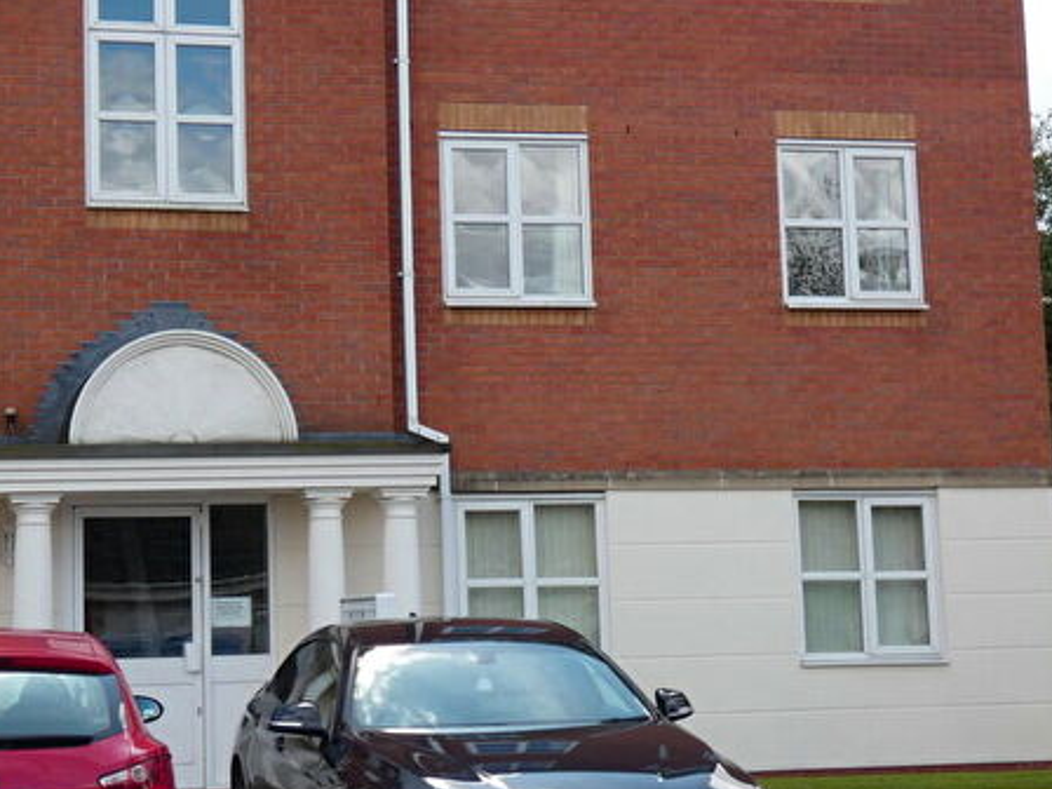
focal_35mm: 75
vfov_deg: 19.6
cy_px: 346
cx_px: 352
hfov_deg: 25.9
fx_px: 2279
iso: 80
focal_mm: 8.6
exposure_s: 1/320
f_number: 3.8
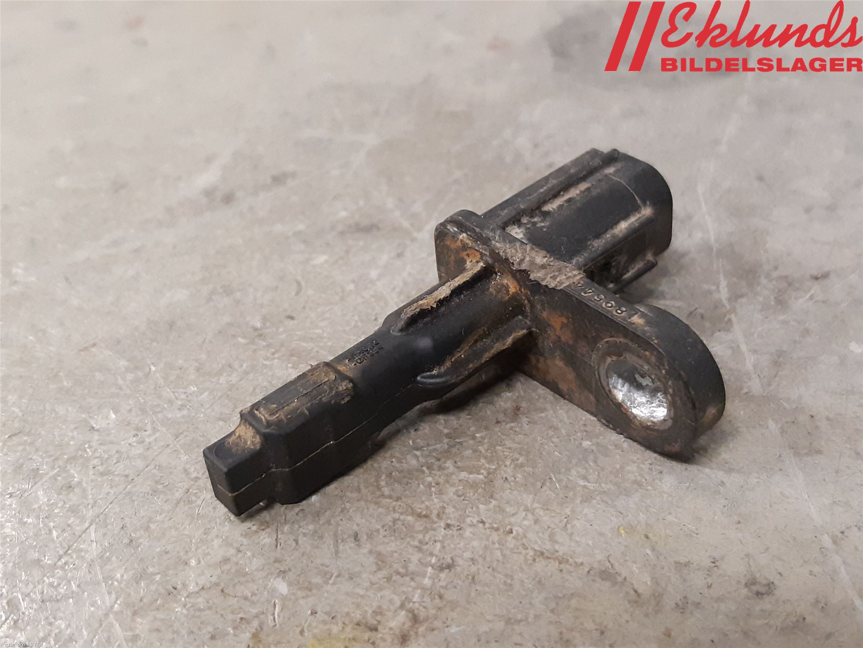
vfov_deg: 53.1
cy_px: 324
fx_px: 648
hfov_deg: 67.3
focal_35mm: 26
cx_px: 432
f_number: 1.7
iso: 320
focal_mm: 3.93
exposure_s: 1/50
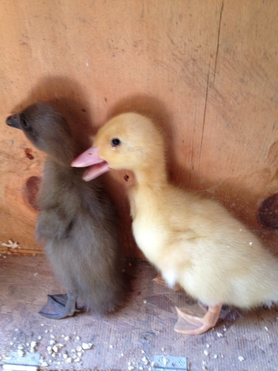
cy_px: 186
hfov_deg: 40.7
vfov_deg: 52.6
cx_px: 139
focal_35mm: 35
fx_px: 375
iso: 200
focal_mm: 4.28
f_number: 2.4
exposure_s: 1/20
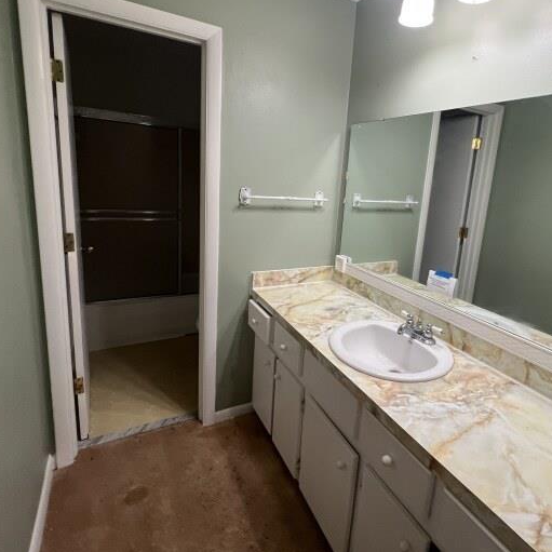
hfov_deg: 80.2
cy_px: 250
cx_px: 315
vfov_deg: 80.5
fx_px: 325
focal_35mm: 18
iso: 160
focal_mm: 1.57
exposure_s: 1/60
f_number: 1.8
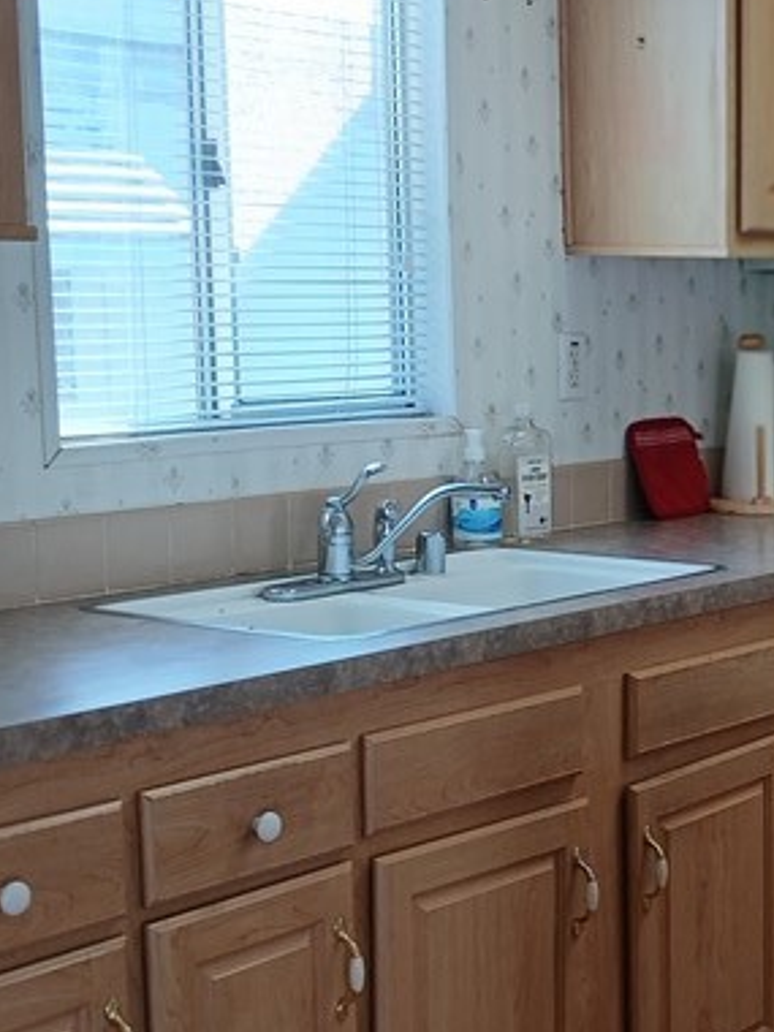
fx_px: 2087
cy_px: 652
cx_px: 883
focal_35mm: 70
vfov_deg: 27.7
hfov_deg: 19.9
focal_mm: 3.98
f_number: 1.8
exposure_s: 1/60
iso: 64
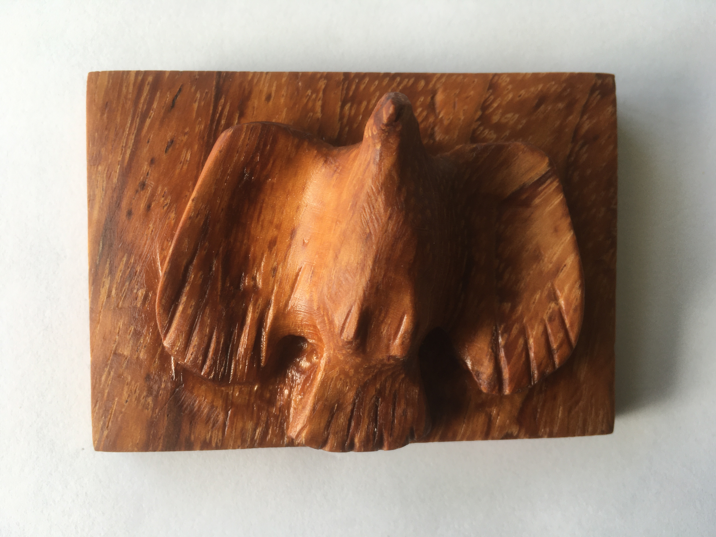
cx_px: 358
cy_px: 268
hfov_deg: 61.7
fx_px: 600
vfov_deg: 48.2
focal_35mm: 29
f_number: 2.2
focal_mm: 4.15
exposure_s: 1/100
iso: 25
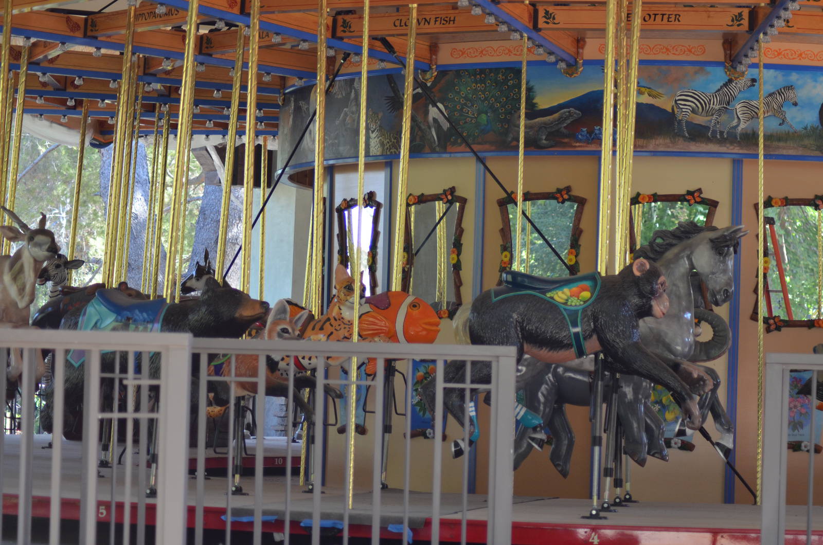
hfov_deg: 19.5
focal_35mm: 105
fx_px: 2396
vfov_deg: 13.0
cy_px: 272
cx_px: 412
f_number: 4
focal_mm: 70
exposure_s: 1/250
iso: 640
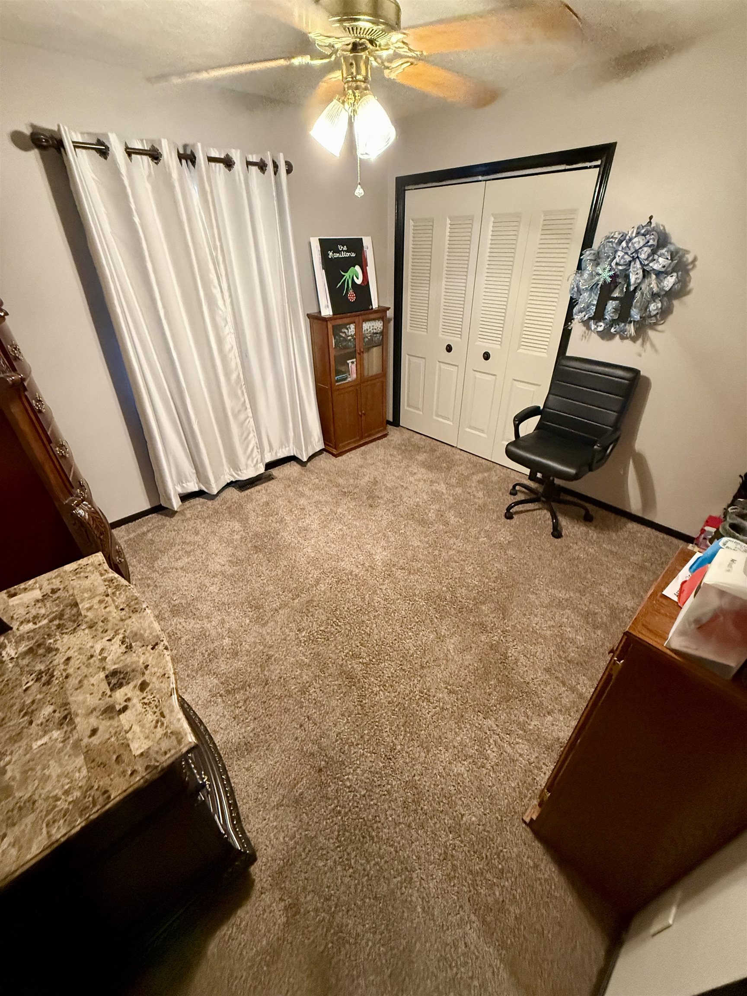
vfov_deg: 102.1
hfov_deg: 85.7
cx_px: 374
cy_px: 498
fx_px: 403
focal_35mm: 14
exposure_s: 1/60
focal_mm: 2.22
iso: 800
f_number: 2.2
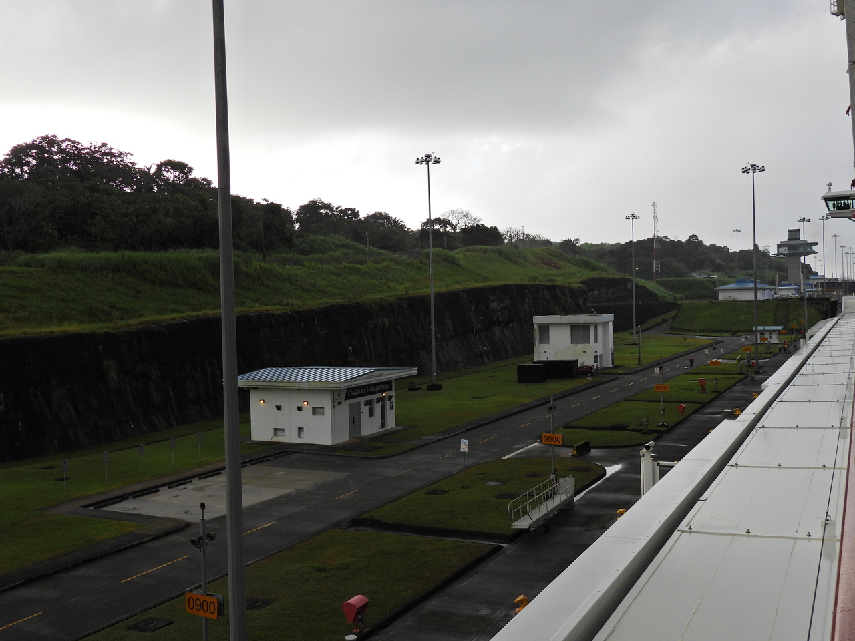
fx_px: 864
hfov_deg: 52.6
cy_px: 320
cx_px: 428
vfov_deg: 40.7
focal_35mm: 35
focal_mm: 6.2
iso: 100
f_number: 3.2
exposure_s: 1/800
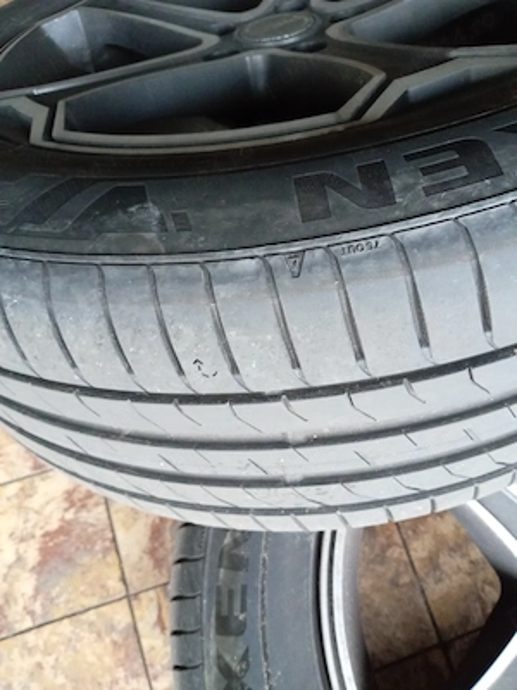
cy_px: 345
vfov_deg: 65.3
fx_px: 538
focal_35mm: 27
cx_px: 258
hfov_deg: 51.4
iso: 3983
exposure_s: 1/100
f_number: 1.8
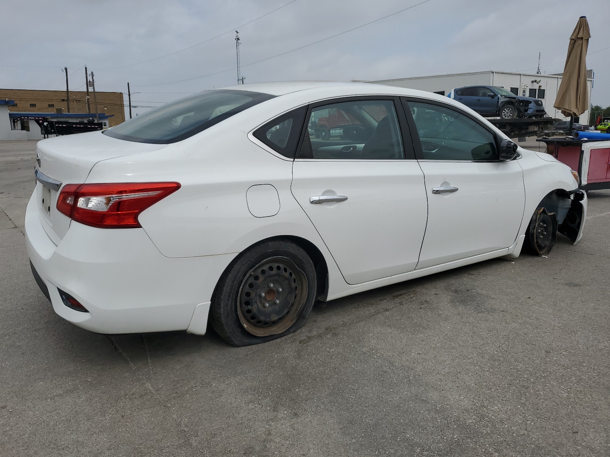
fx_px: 458
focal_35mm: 26
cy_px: 228
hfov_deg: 67.3
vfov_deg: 53.1
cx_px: 305
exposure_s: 1/5000
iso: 50
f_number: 1.5
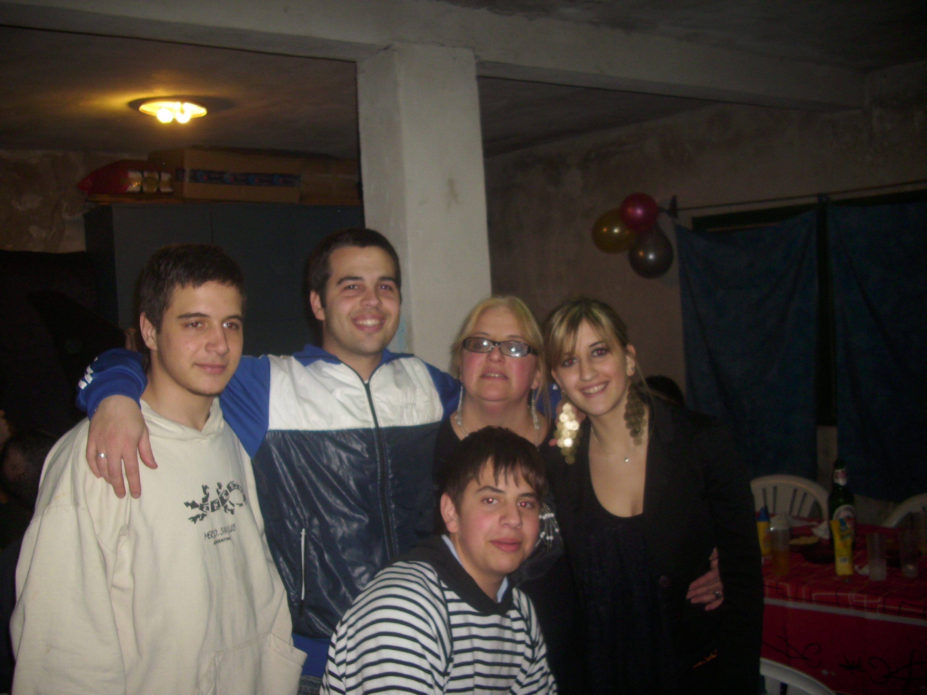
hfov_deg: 58.4
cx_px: 464
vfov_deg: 45.4
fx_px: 830
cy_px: 348
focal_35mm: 31
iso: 50
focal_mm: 6.2
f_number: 2.8
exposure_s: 1/30
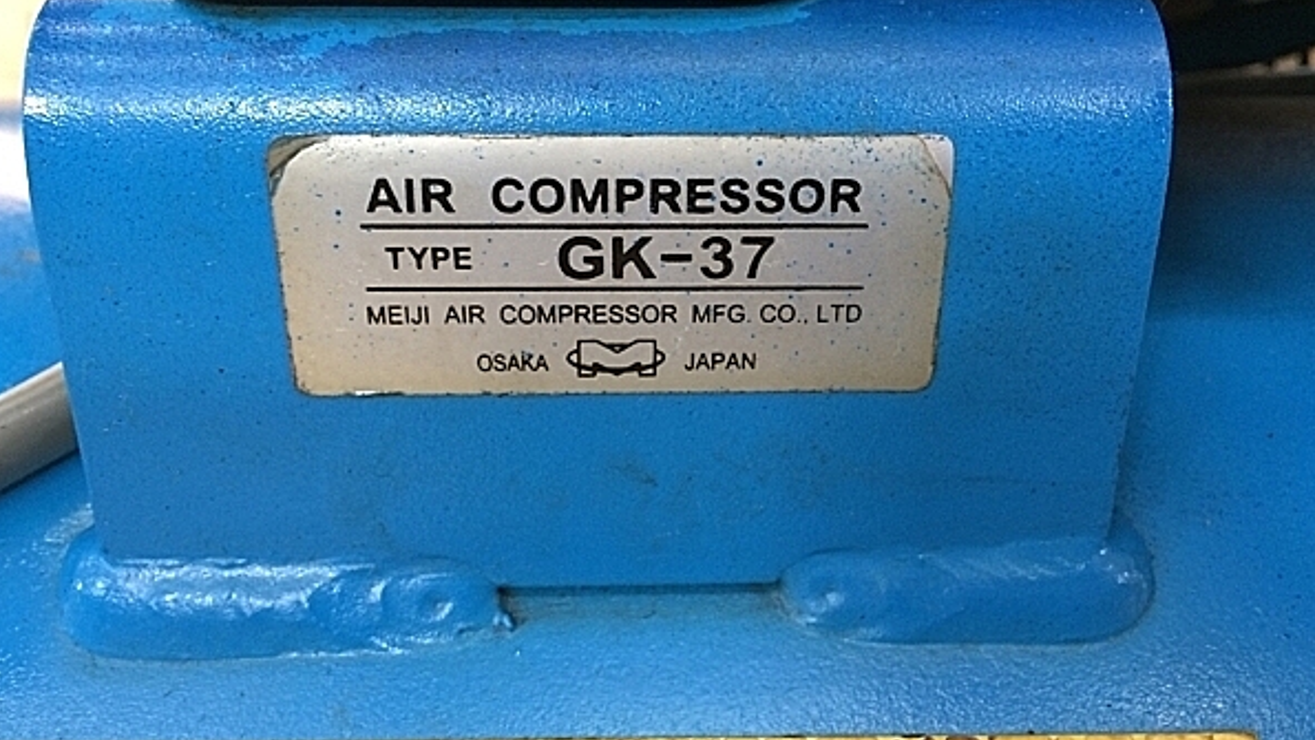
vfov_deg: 34.6
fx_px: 1186
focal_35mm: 34
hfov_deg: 58.0
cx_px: 674
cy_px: 309
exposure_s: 1/30
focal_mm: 4.15
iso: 80
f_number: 2.2
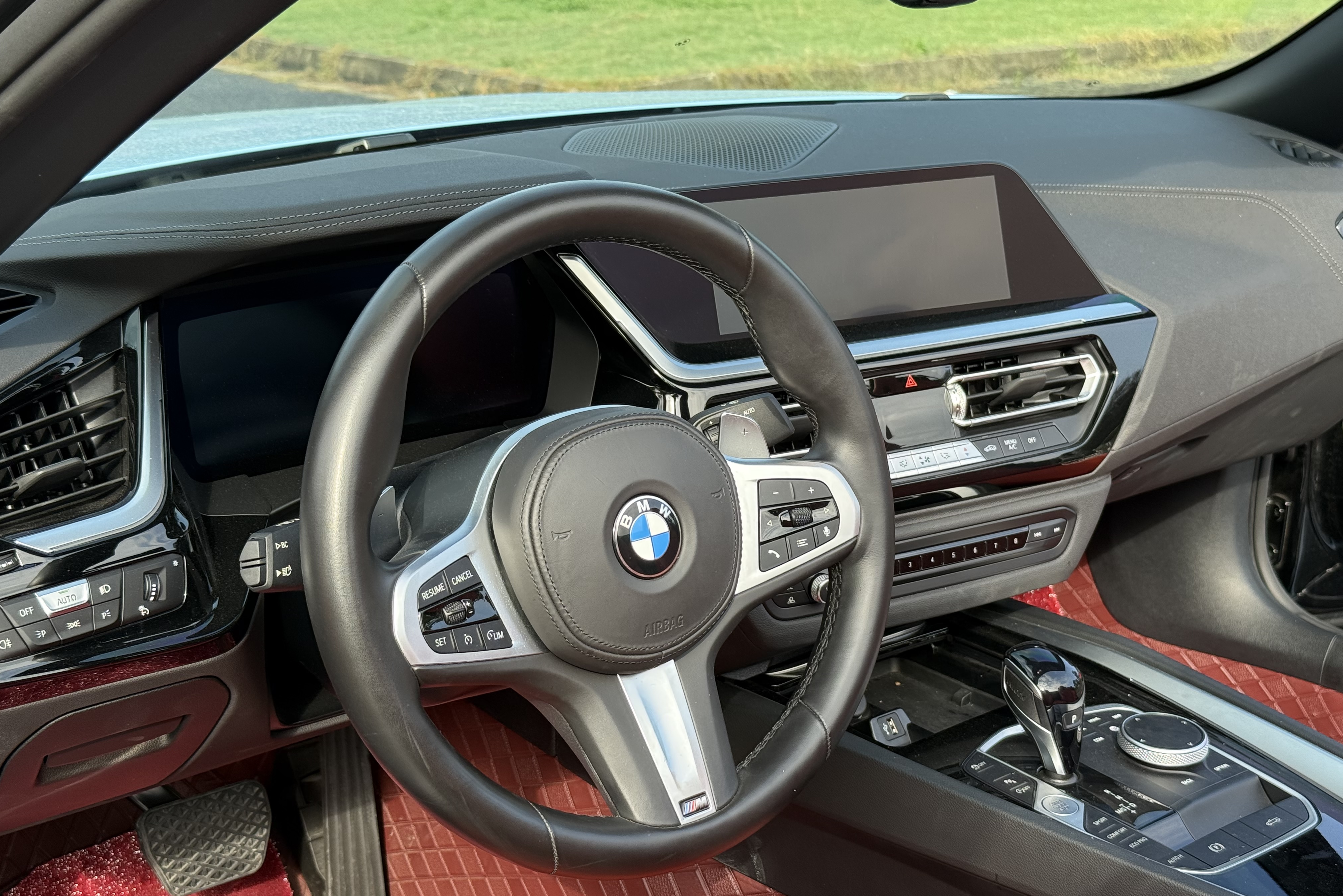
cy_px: 472
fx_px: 1865
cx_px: 671
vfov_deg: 27.0
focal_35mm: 50
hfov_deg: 39.6
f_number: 1.78
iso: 80
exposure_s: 1/636
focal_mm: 6.76
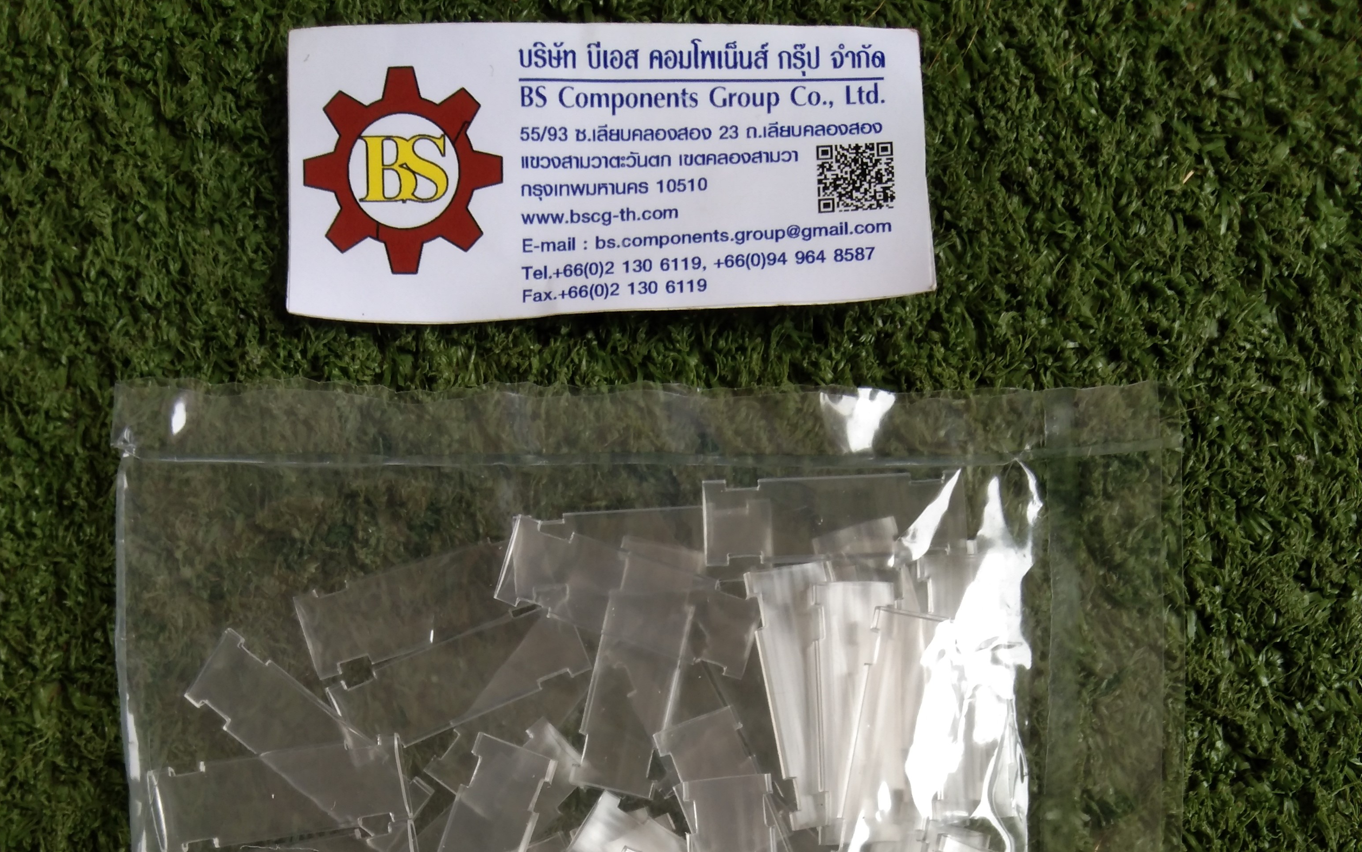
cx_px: 675
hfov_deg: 46.2
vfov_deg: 27.7
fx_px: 1596
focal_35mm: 43
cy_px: 897
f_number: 2.2
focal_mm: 3.65
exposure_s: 1/100
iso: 121
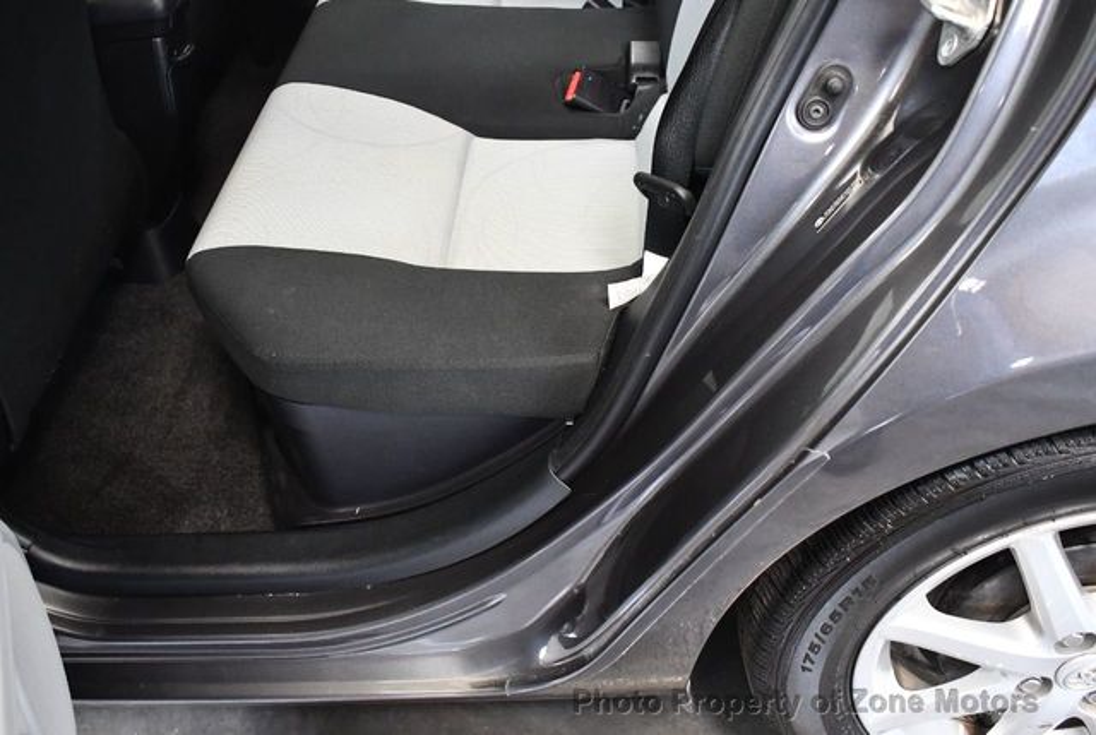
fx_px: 1098
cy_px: 368
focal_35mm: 36
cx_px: 548
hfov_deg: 53.1
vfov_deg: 37.0
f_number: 3.5
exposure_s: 1/100
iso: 3200
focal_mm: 18
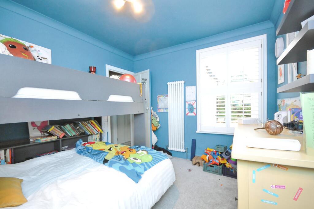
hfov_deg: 100.4
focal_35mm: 15
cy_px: 104
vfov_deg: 77.2
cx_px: 157
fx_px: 131
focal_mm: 10
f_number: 7.1
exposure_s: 1/60
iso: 2200
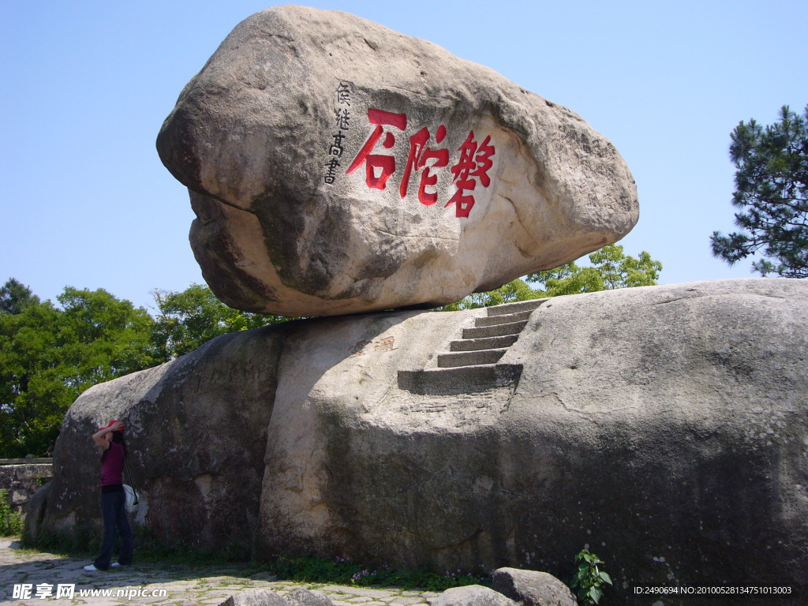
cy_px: 303
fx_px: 980
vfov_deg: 34.3
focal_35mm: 42
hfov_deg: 44.8
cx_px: 404
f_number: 7.1
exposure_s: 1/200
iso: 80
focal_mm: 6.9
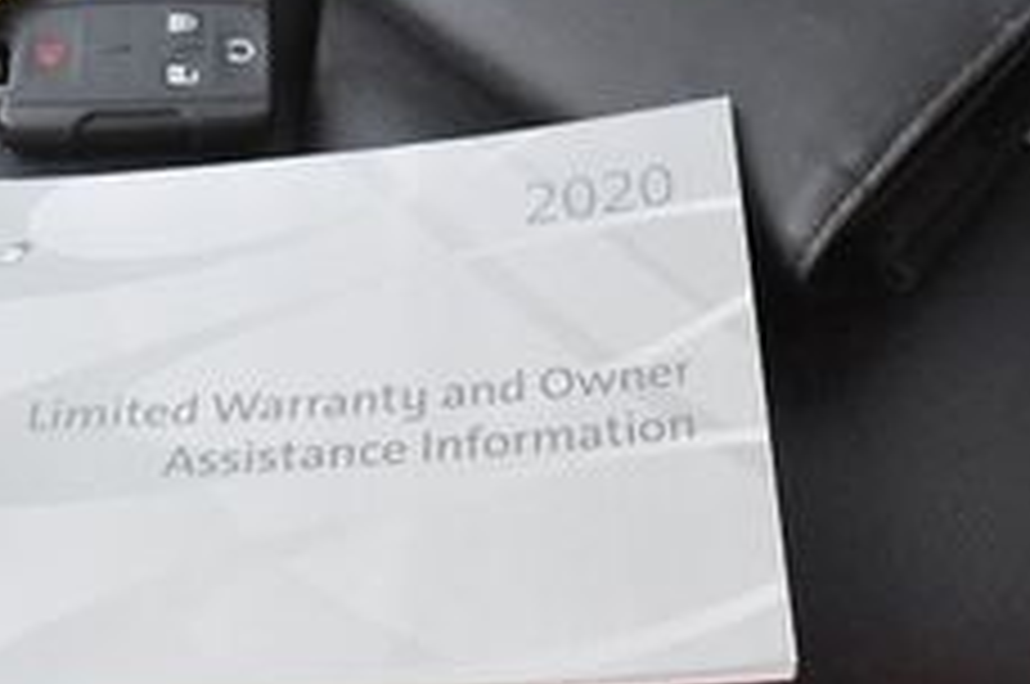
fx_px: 2400
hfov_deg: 24.0
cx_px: 742
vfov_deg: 15.5
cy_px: -182
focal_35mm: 84
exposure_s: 1/125
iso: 2500
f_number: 3.8
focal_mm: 20
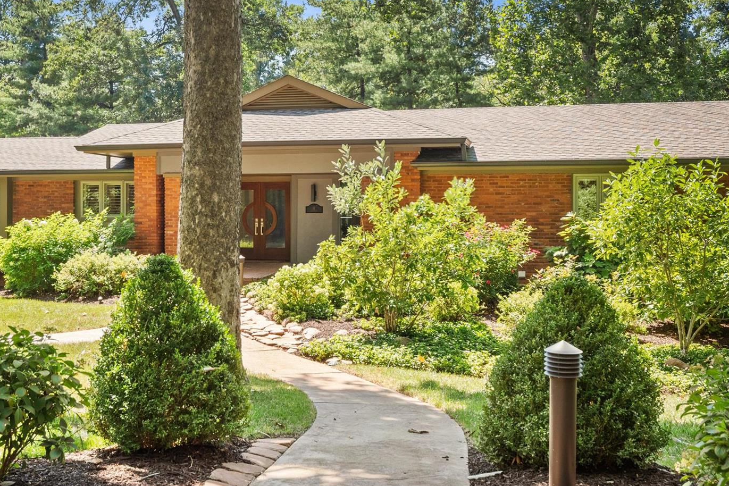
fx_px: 850
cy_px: 222
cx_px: 320
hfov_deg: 46.3
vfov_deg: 31.9
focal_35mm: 42
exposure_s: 1/60
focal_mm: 18
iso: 400
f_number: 6.3
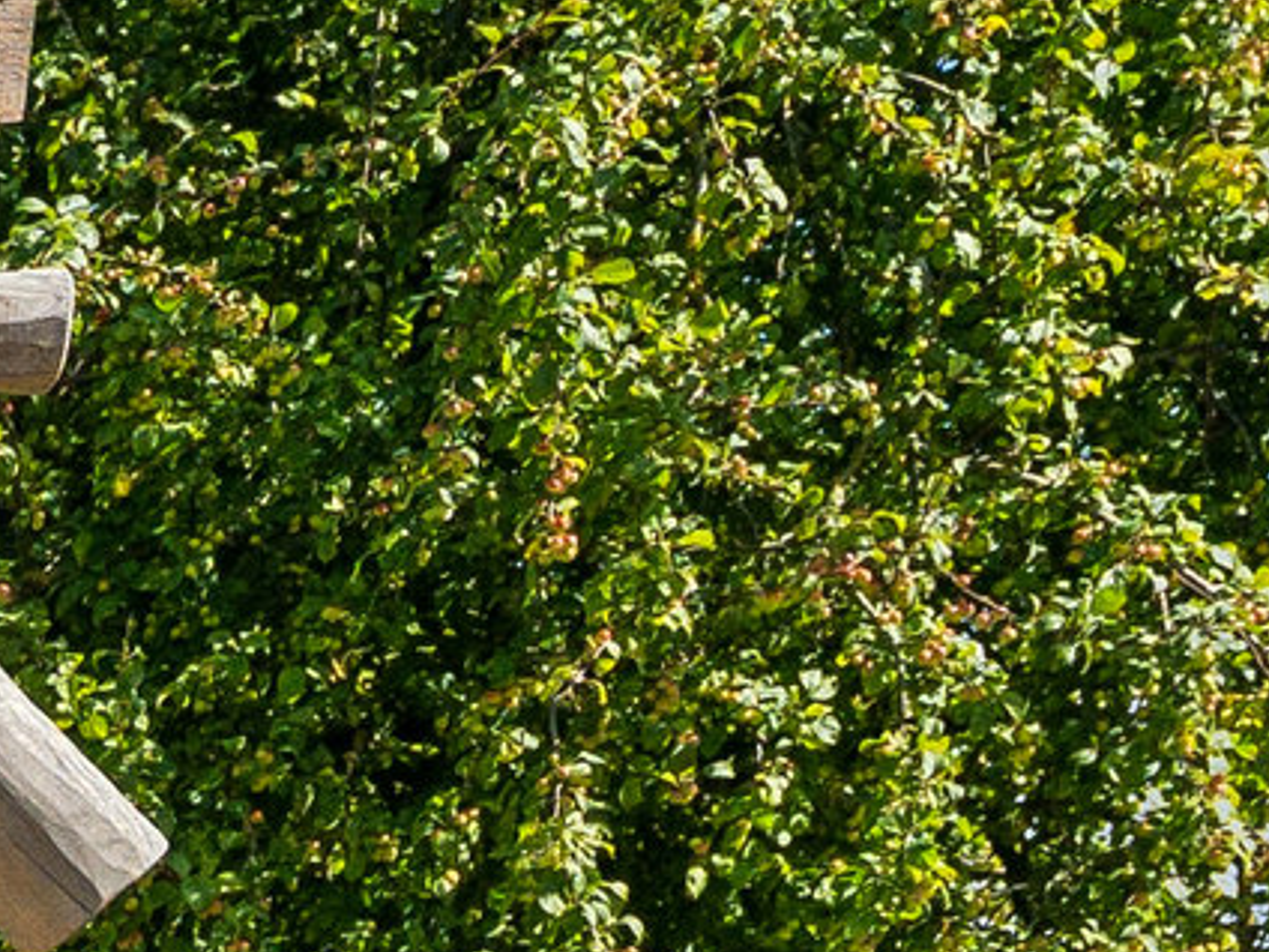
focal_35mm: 141
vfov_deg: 10.4
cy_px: 970
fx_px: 5185
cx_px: -2733
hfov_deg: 9.9
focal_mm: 20.8
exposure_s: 1/2000
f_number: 7.1
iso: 800
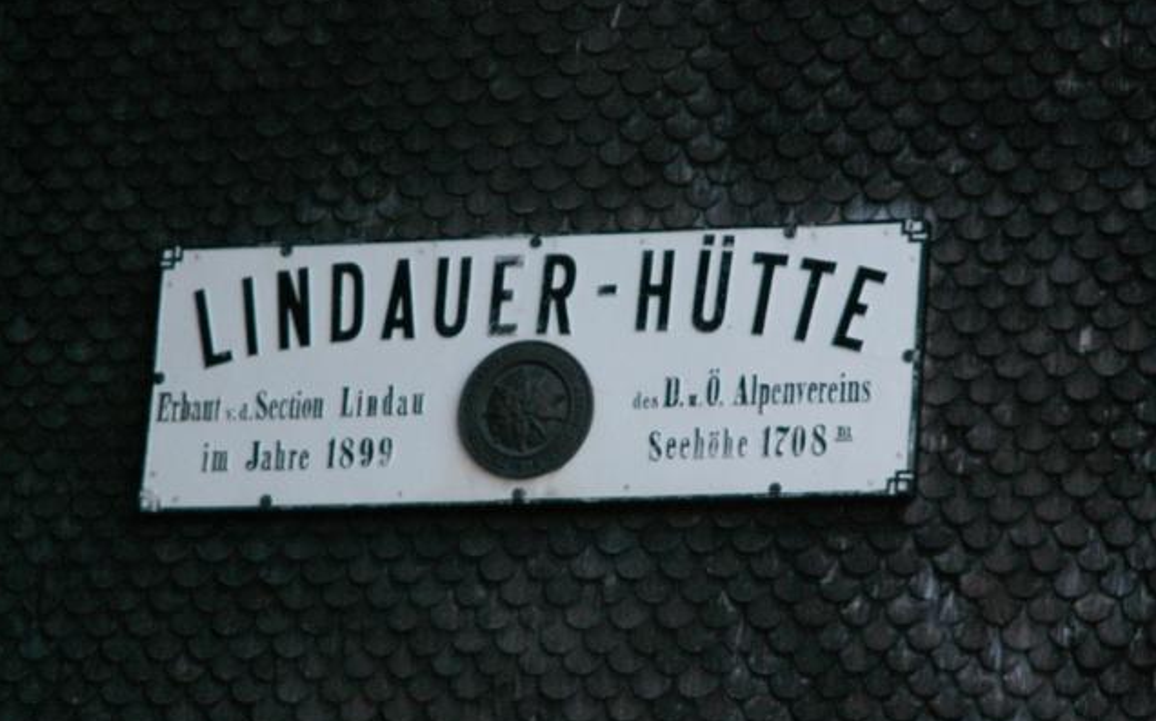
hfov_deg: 10.1
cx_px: 576
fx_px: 6519
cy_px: 338
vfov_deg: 6.3
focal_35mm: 207
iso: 160
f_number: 4
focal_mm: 31.68
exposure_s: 1/160
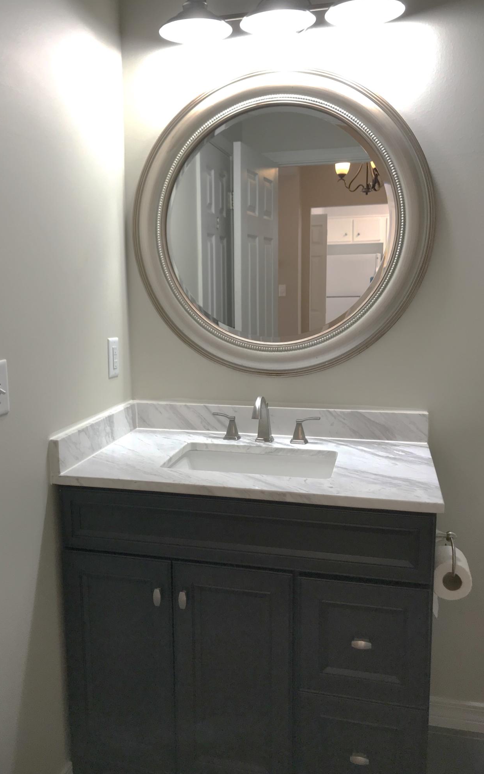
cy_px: 383
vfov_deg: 62.9
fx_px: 633
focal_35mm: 30
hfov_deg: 41.7
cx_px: 202
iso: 32
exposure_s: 1/60
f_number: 1.8
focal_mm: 3.99
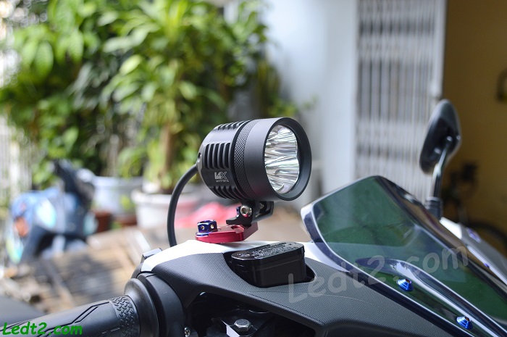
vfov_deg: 23.7
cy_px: 168
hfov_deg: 35.1
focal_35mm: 57
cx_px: 254
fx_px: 802
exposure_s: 1/125
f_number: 5
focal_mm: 38
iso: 280
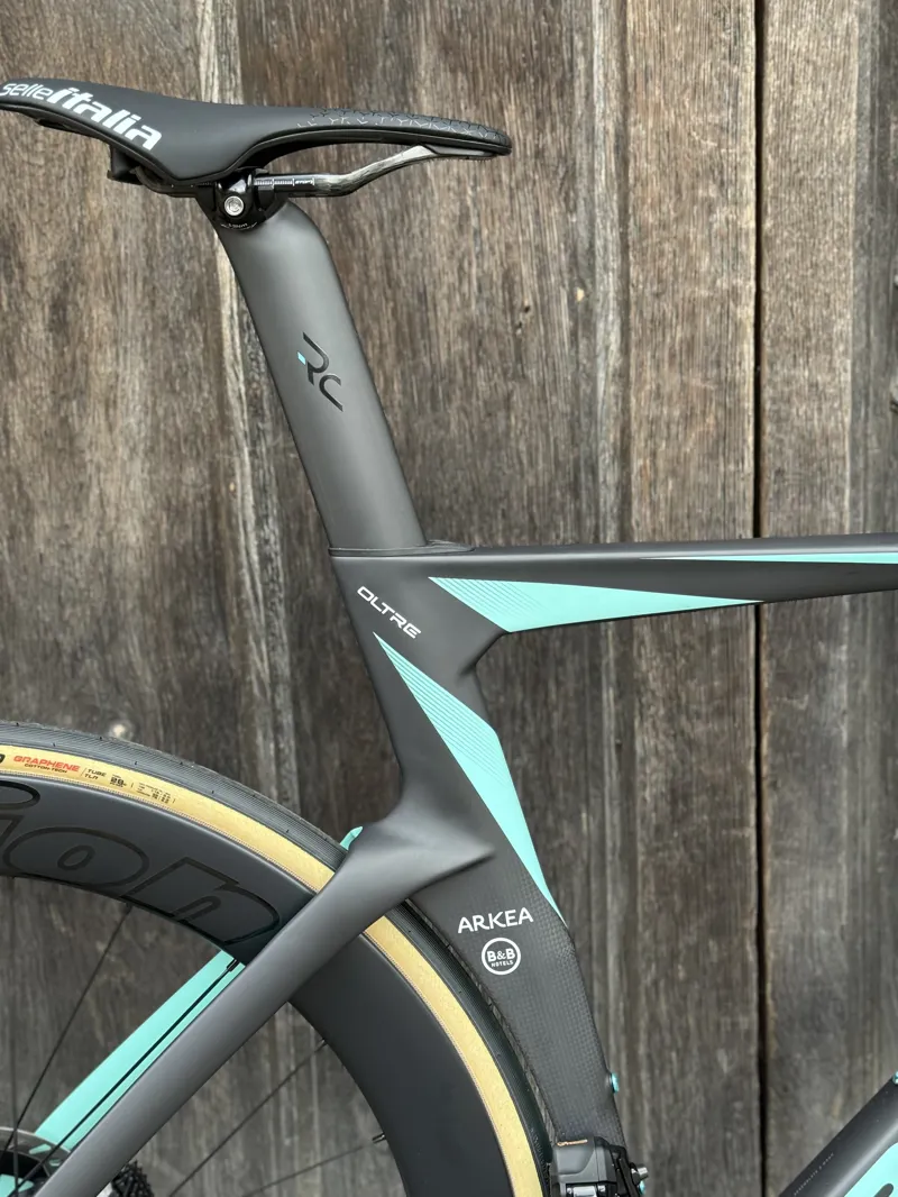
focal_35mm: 48
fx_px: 1660
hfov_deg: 30.3
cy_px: 598
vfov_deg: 39.6
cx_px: 449
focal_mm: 6.76
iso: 125
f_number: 1.78
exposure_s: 1/81
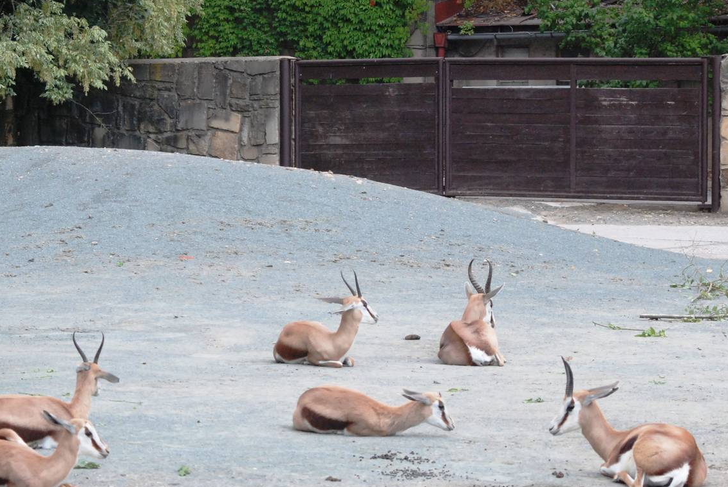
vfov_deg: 7.9
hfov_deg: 11.8
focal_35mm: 174
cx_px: 266
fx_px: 3523
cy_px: 267
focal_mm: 82
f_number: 8
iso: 1000
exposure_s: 1/1000
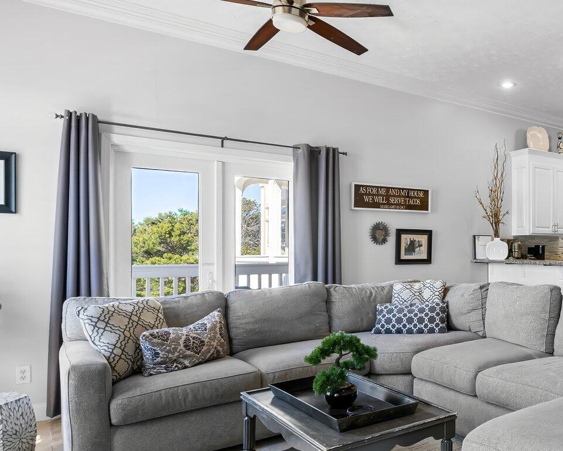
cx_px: 511
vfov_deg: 48.4
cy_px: 257
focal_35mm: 30
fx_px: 500
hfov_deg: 51.6
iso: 400
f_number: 9
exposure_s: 1/40
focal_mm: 10
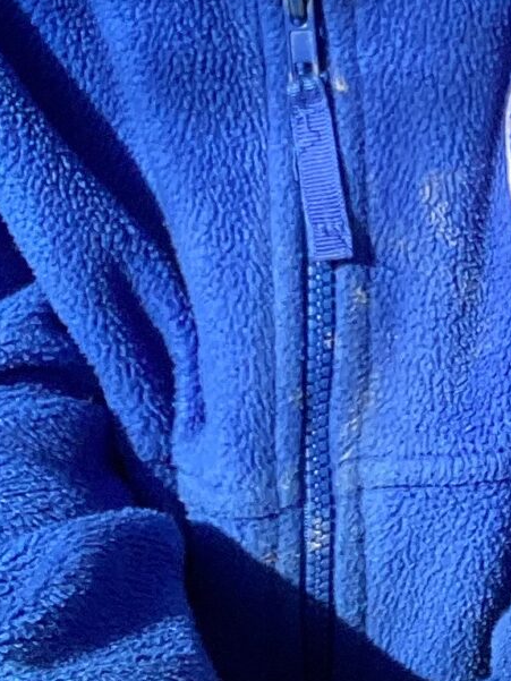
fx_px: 2597
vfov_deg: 14.9
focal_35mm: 132
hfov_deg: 11.1
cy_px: 344
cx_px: 576
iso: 25
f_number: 2.4
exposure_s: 1/994
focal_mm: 3.3
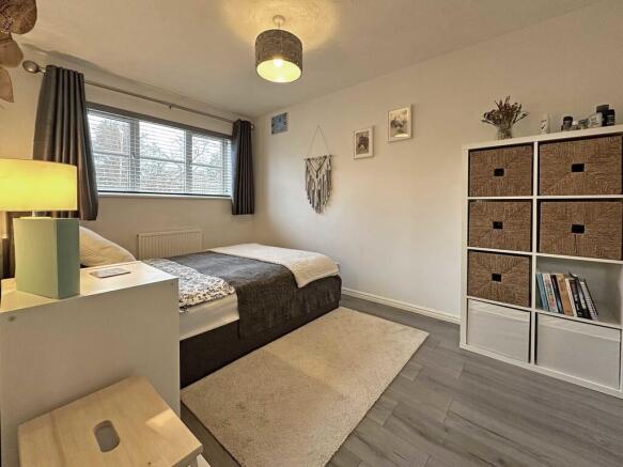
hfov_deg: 102.1
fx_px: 252
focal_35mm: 14
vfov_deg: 85.7
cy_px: 234
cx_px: 312
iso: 200
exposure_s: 1/100
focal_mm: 2.22
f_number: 2.2
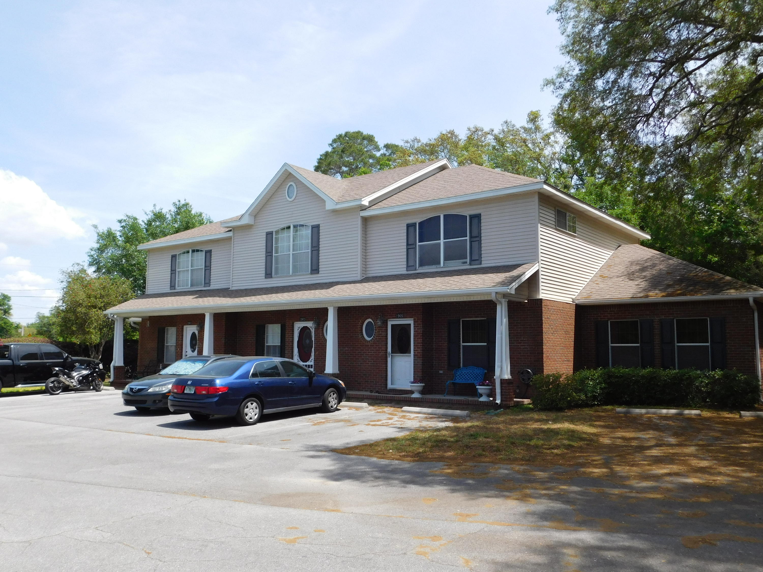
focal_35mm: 30
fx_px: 661
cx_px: 382
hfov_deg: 60.0
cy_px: 286
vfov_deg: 46.8
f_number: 3.2
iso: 125
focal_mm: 5.3
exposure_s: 1/1000
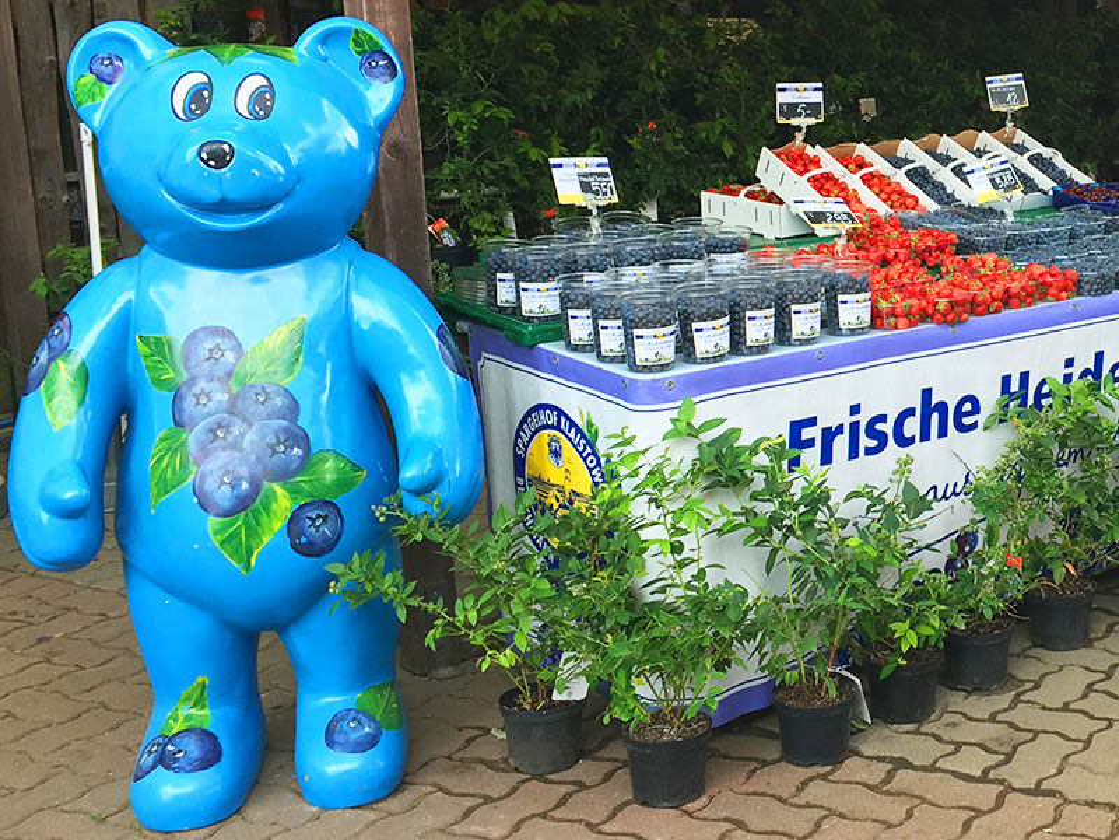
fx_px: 937
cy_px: 420
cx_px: 560
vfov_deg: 48.2
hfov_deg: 61.7
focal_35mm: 29
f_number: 2.2
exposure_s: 1/113
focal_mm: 4.15
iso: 25
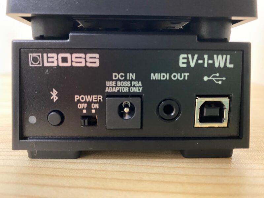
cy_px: 99
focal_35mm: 25
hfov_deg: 69.4
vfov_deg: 54.9
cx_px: 132
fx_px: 191
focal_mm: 4.25
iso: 800
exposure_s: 1/30
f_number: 1.8
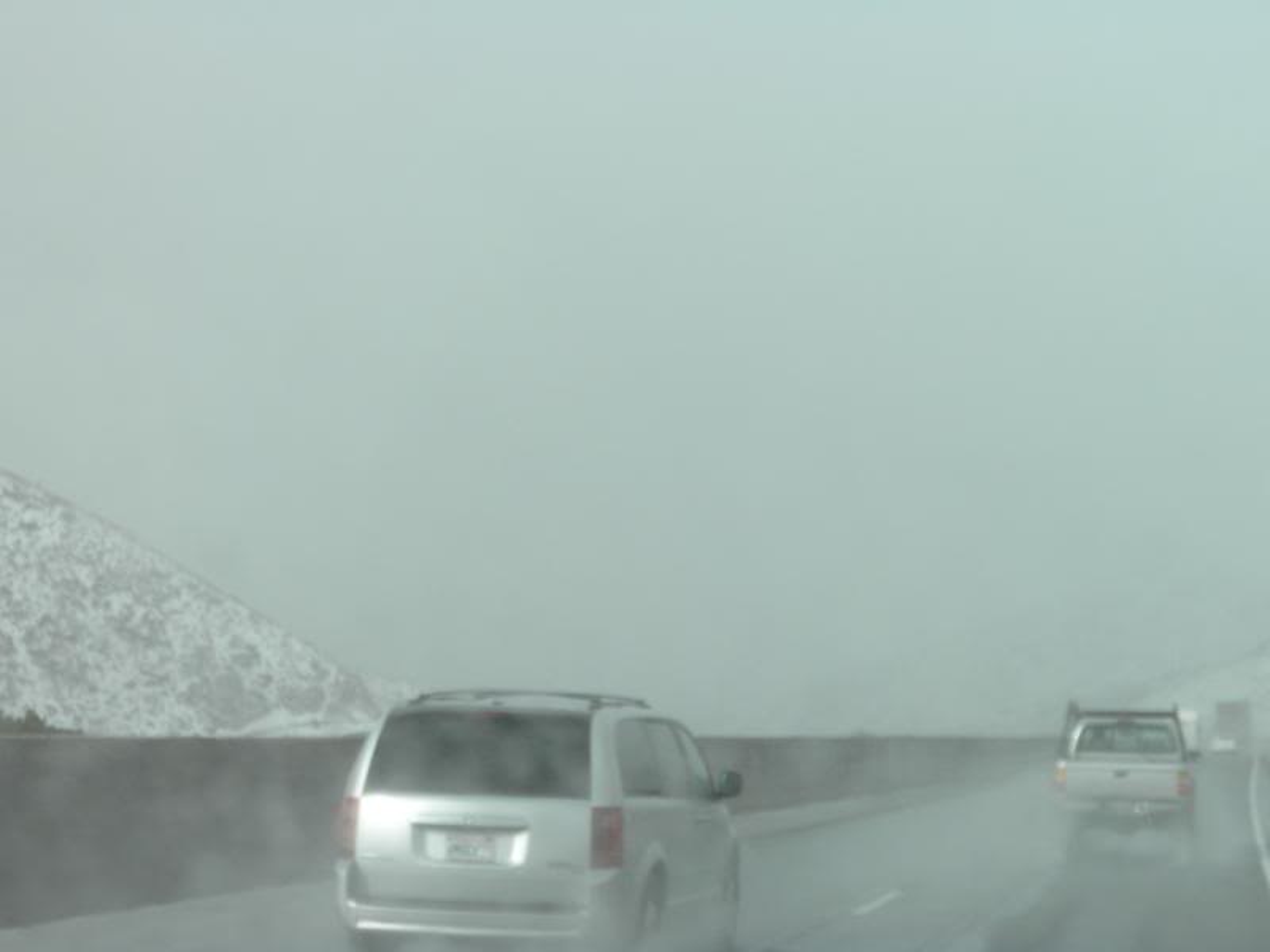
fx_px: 3119
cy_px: 476
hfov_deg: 23.0
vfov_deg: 17.4
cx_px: 635
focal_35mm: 85
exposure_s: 1/500
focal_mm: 15
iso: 80
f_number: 5.1
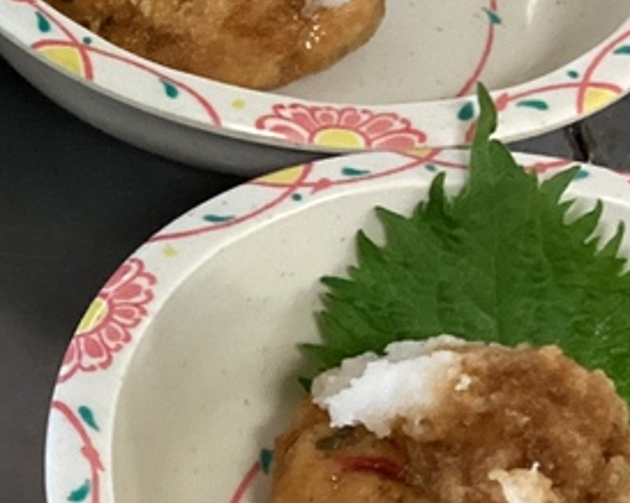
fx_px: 2068
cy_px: 210
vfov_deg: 13.9
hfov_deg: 15.4
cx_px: -438
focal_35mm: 111
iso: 320
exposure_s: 1/60
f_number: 2.4
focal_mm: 3.3
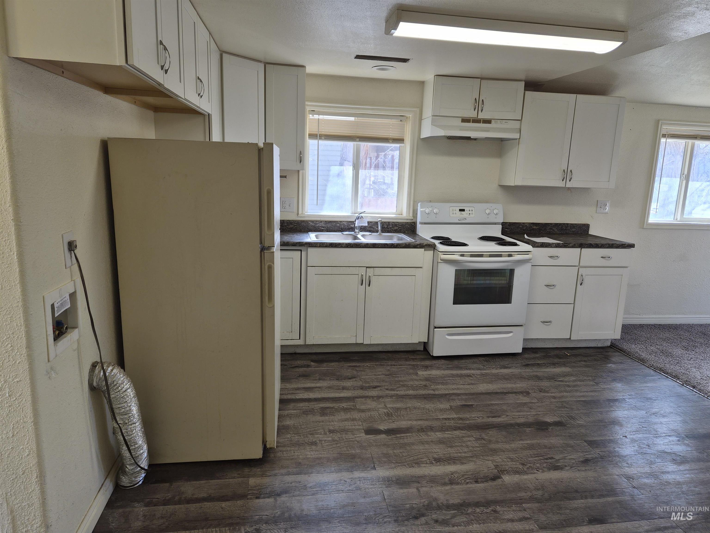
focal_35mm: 23
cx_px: 355
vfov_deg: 58.9
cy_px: 266
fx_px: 472
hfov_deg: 73.9
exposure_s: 1/120
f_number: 1.8
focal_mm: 5.4
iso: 25
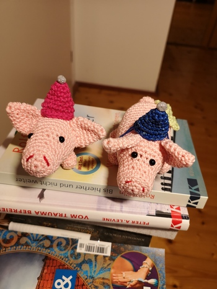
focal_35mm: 27
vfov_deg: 65.3
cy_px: 144
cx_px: 108
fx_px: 225
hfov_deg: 51.4
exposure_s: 1/50
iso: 80
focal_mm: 5.58
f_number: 1.8
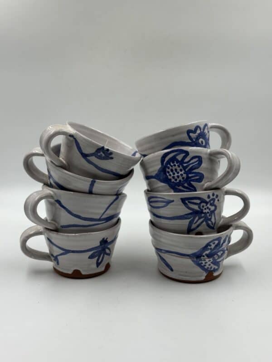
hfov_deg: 30.3
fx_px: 503
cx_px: 136
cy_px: 181
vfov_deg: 39.7
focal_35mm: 48
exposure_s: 1/398
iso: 64
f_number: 1.78
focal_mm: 6.86
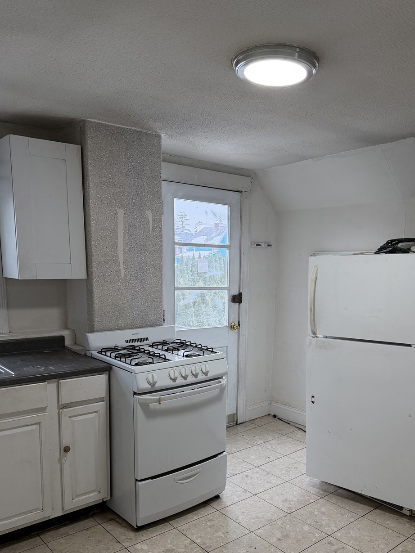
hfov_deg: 46.6
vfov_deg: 59.3
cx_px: 246
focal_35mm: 30
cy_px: 343
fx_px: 479
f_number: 1.78
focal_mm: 6.76
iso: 200
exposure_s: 1/179
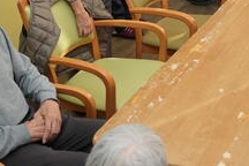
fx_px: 519
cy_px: -40
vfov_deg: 17.2
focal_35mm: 75
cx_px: 331
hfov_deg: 23.6
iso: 250
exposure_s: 1/160
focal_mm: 18
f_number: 3.2
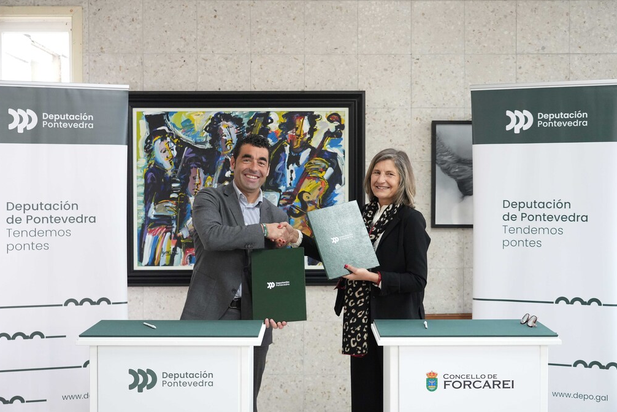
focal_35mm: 57
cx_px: 306
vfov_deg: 23.8
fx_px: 977
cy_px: 206
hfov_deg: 35.0
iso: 4000
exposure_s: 1/125
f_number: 4
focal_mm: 56
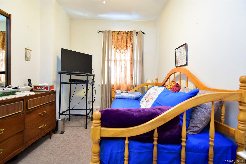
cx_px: 123
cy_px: 82
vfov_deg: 63.3
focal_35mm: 20
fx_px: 133
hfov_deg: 85.4
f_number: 4
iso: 1600
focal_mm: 13
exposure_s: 1/60
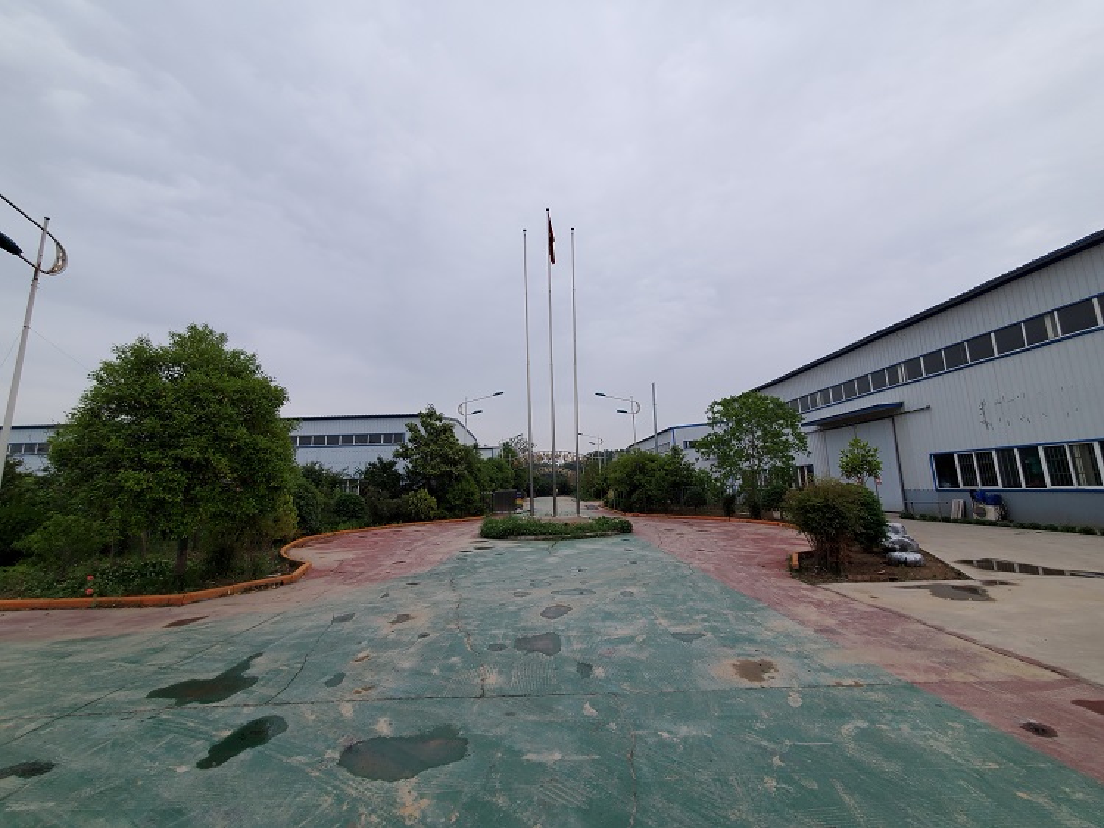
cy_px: 414
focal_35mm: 13
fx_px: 414
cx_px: 552
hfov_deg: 106.2
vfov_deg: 89.9
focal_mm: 1.8
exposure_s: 1/455
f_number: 2.2
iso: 50
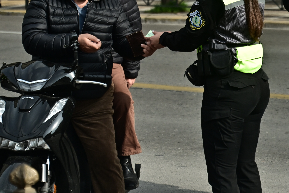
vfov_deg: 11.8
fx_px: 931
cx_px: 130
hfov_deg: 17.6
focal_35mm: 116
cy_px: 96
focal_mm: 70
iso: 400
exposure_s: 1/3200
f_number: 4
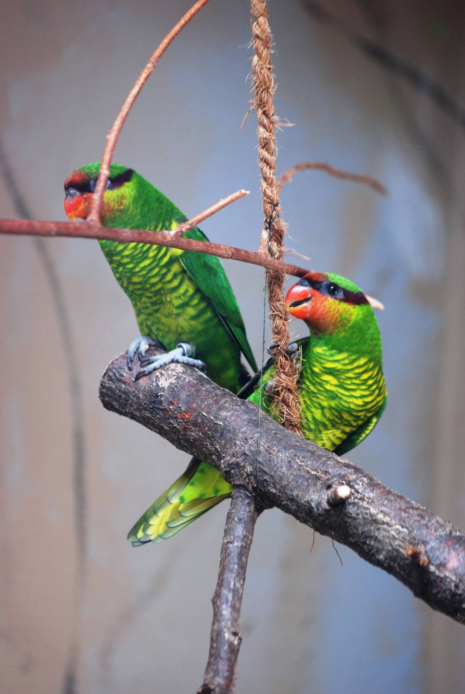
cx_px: 232
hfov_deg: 6.1
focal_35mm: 225
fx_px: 4347
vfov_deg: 9.1
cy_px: 347
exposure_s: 1/80
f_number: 4.5
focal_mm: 150
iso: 400
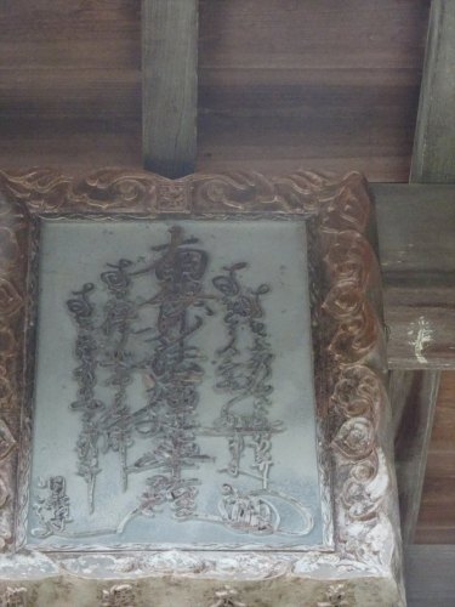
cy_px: 304
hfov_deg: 8.8
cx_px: 228
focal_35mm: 168
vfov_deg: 11.8
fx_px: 2944
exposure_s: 1/200
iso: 1600
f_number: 5.6
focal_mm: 28.74
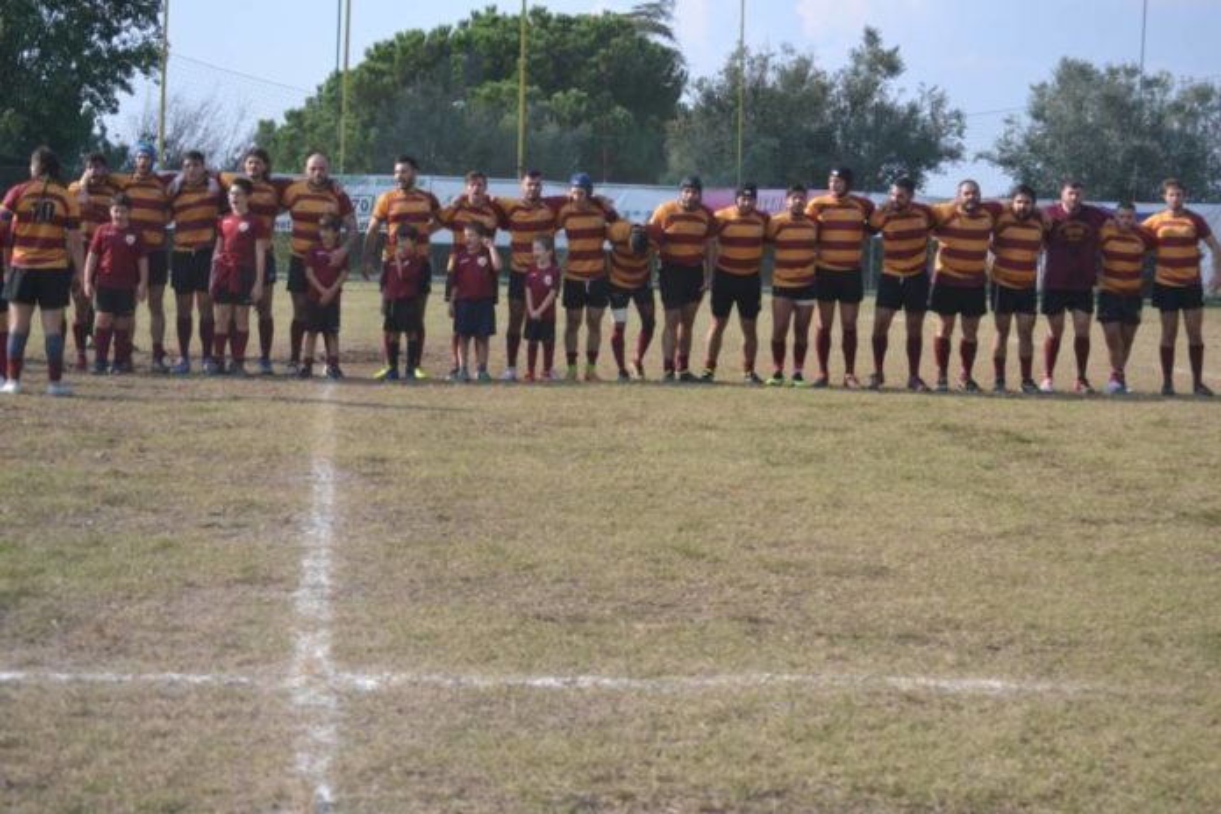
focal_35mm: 82
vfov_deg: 16.6
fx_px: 2798
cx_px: 610
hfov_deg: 24.6
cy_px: 407
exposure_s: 1/1250
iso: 400
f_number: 5.6
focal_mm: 55
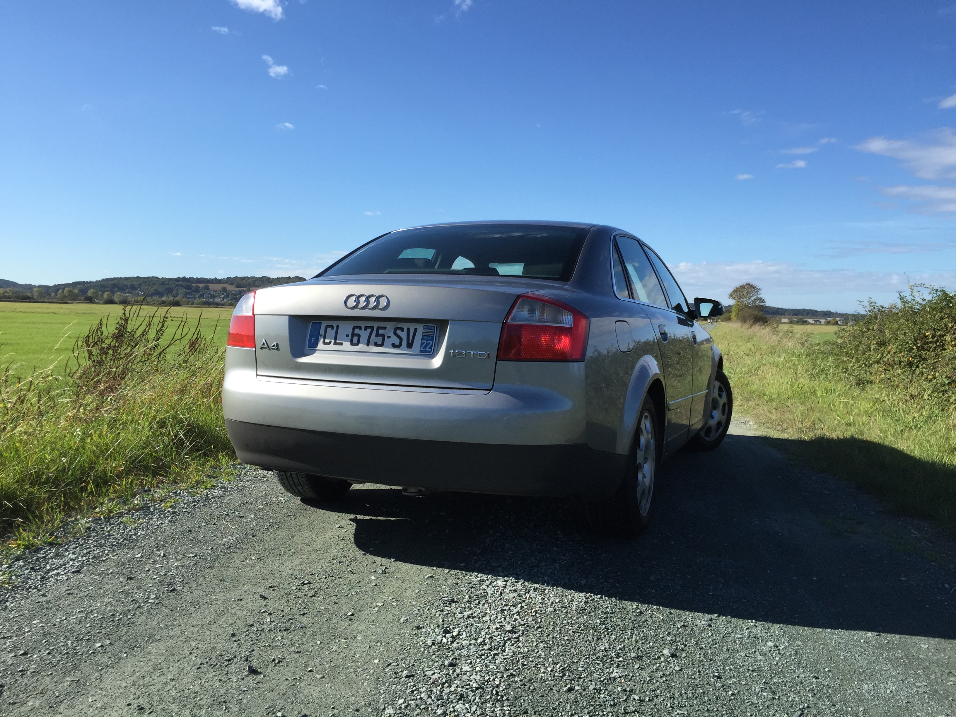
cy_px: 358
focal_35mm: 29
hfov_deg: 61.7
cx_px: 478
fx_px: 801
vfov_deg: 48.2
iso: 32
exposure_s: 1/1799
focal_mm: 4.15
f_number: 2.2
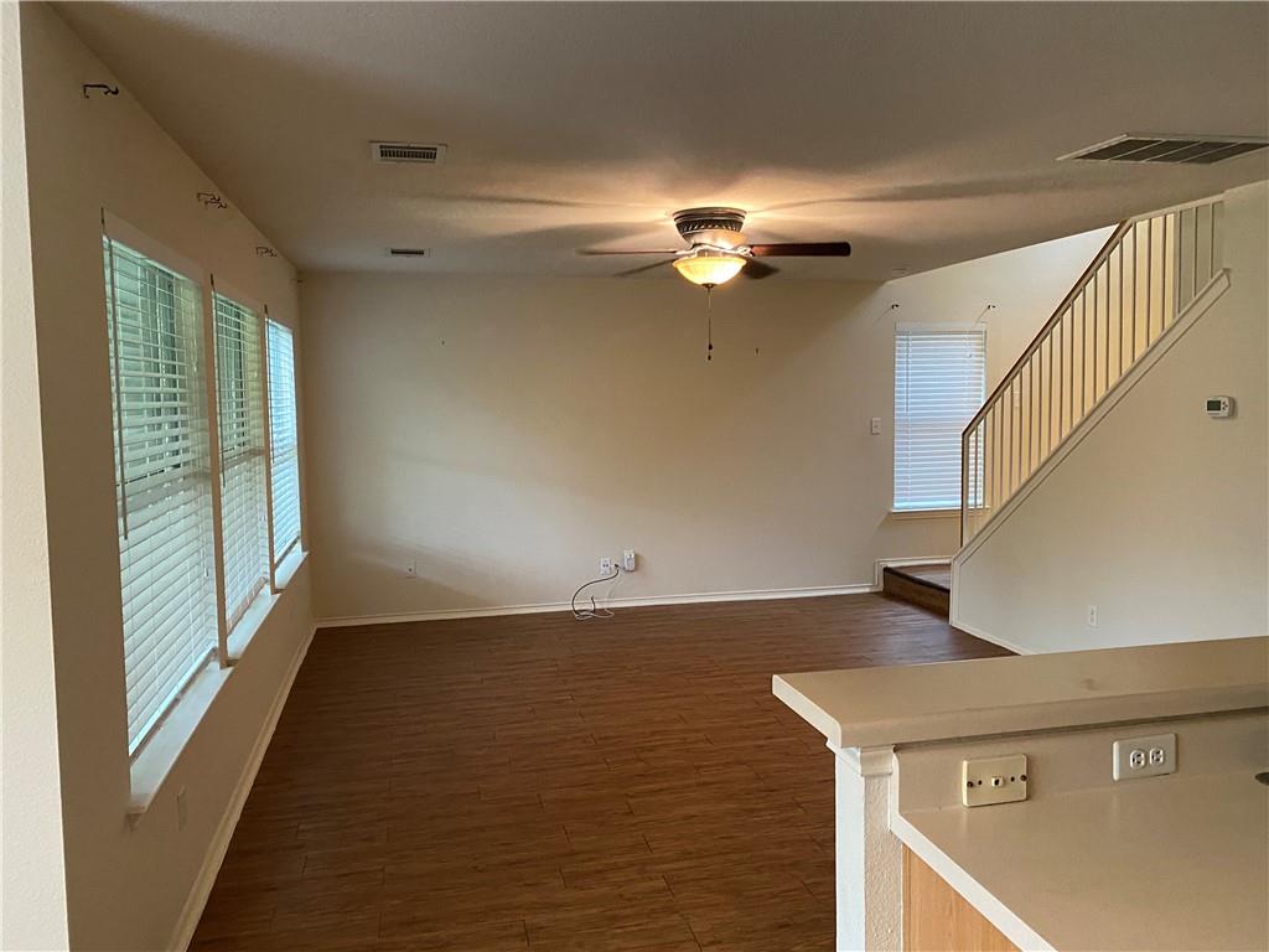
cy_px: 476
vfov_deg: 53.1
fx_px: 953
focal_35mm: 26
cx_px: 634
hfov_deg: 67.3
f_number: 1.8
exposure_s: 1/40
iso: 400
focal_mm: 4.25
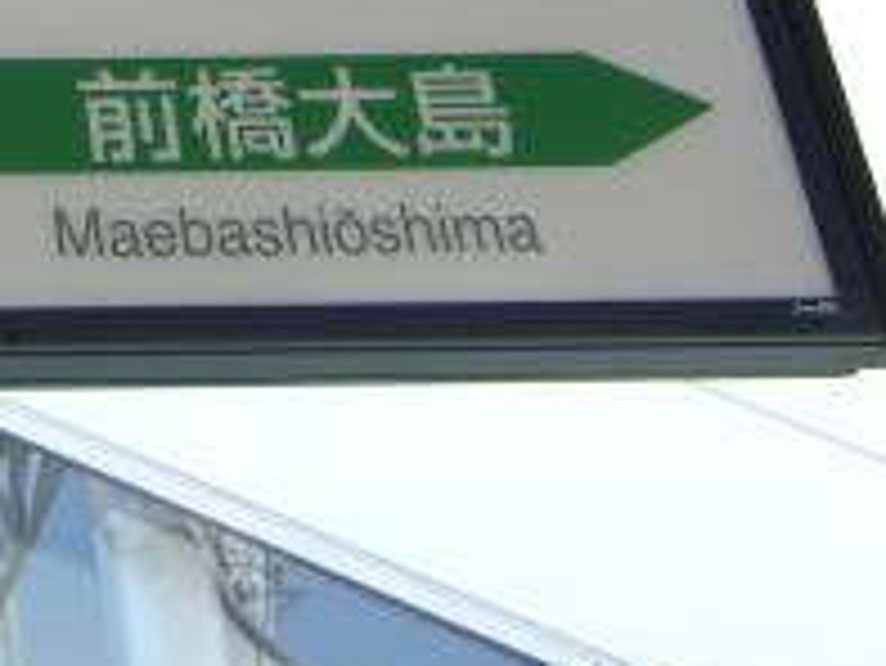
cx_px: -396
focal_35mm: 107
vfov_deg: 13.0
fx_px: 2740
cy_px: -387
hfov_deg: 16.8
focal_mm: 5.8
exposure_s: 1/160
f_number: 2.7
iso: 64
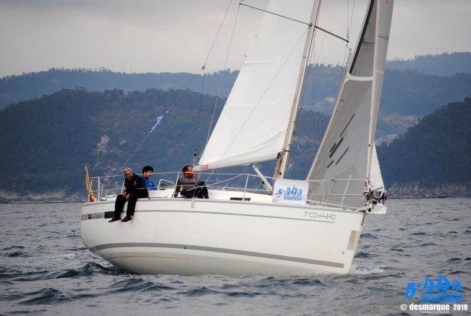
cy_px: 158
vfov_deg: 5.6
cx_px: 236
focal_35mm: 248
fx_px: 3245
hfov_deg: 8.3
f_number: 5.3
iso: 220
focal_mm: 165
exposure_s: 1/500
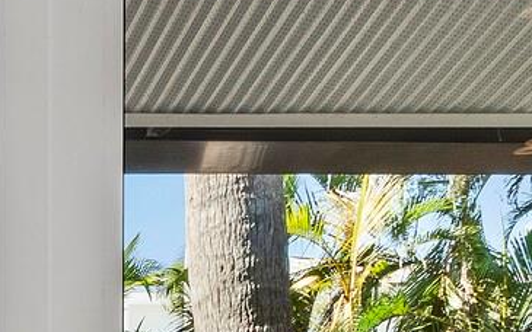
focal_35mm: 65
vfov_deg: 15.4
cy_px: 688
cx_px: -308
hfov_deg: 23.6
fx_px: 942
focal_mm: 7
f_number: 11
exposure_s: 1/5
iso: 400
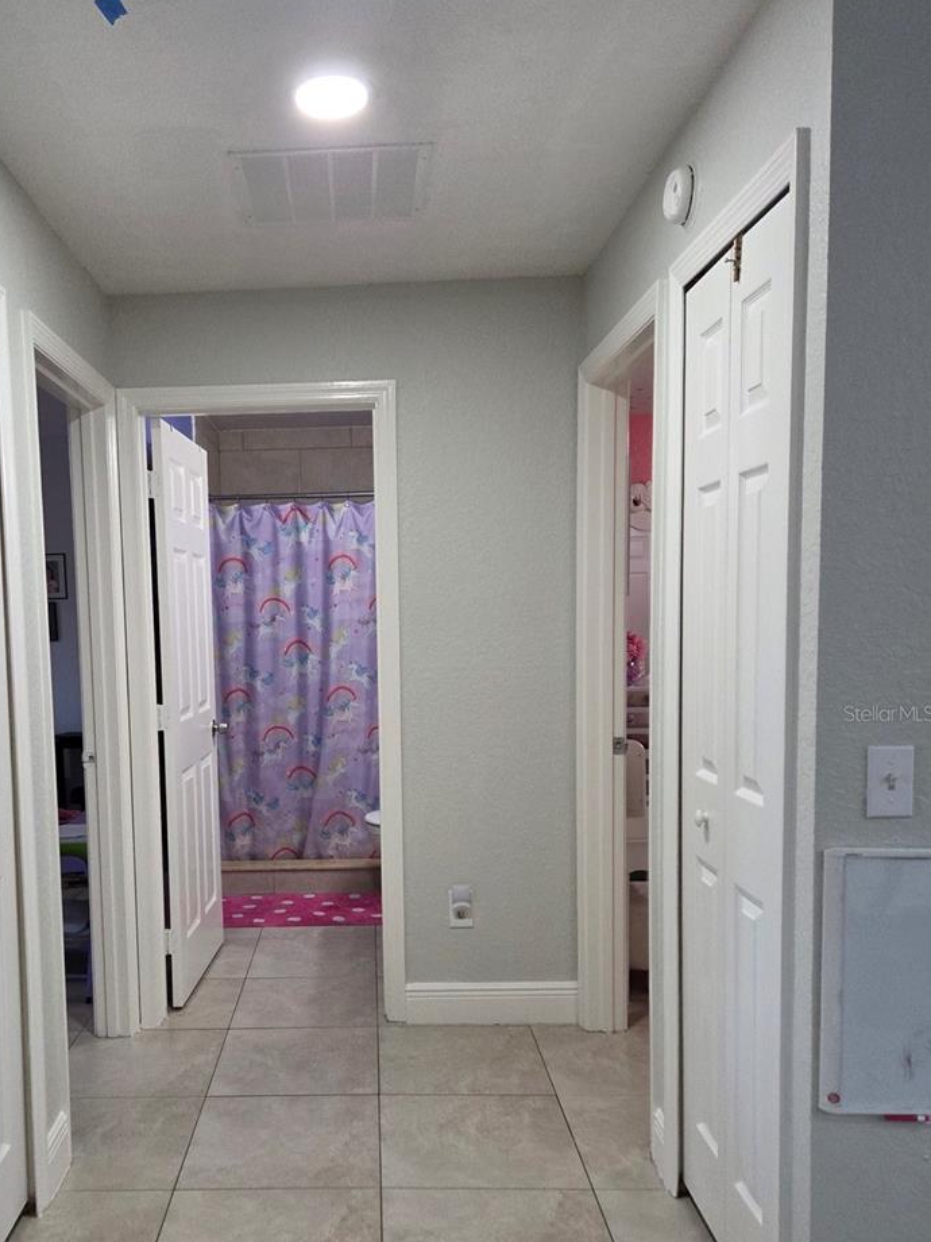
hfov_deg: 46.3
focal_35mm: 30
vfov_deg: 59.7
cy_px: 713
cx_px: 332
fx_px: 1076
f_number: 1.8
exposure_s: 1/120
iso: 250
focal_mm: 5.4
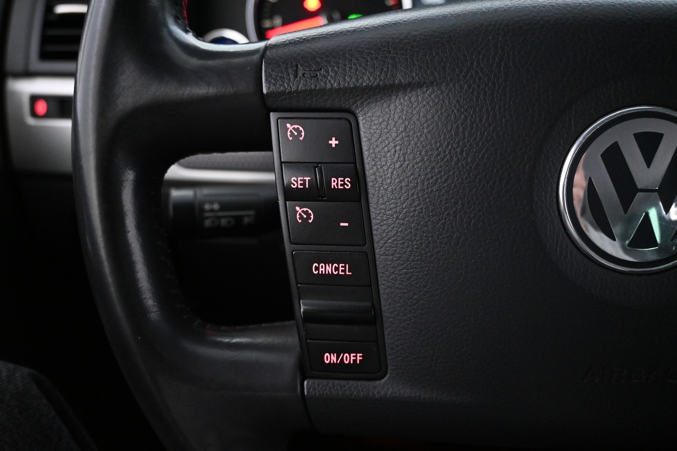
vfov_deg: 43.6
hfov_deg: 61.9
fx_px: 564
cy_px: 226
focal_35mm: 30
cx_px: 338
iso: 5000
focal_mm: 20
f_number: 3.8
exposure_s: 1/30
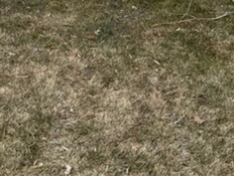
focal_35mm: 104
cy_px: -112
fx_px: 703
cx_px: 160
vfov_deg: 13.2
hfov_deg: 18.8
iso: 80
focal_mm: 6.76
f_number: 1.78
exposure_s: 1/2169
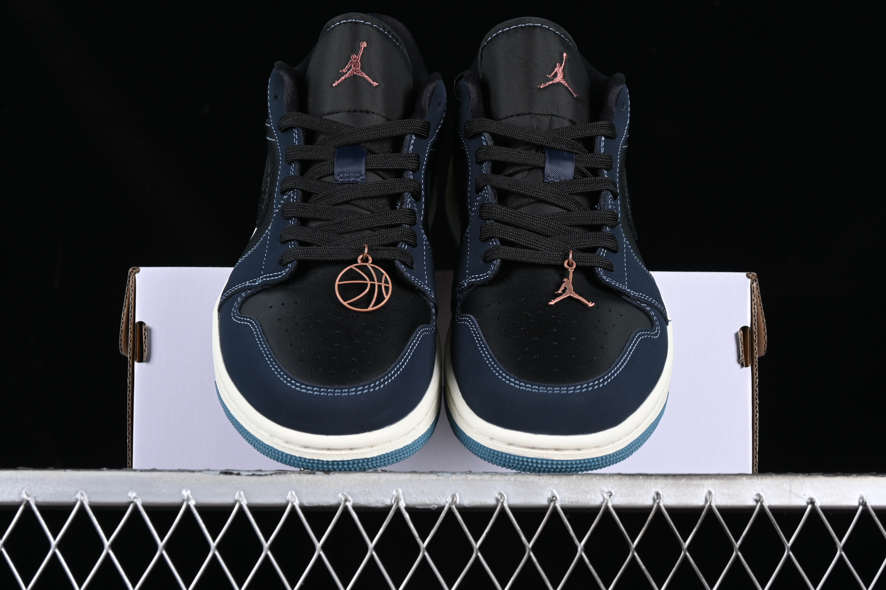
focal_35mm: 75
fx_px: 1846
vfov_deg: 18.2
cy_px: 295
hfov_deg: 27.0
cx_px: 443
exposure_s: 1/60
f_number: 6.3
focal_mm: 50
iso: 160
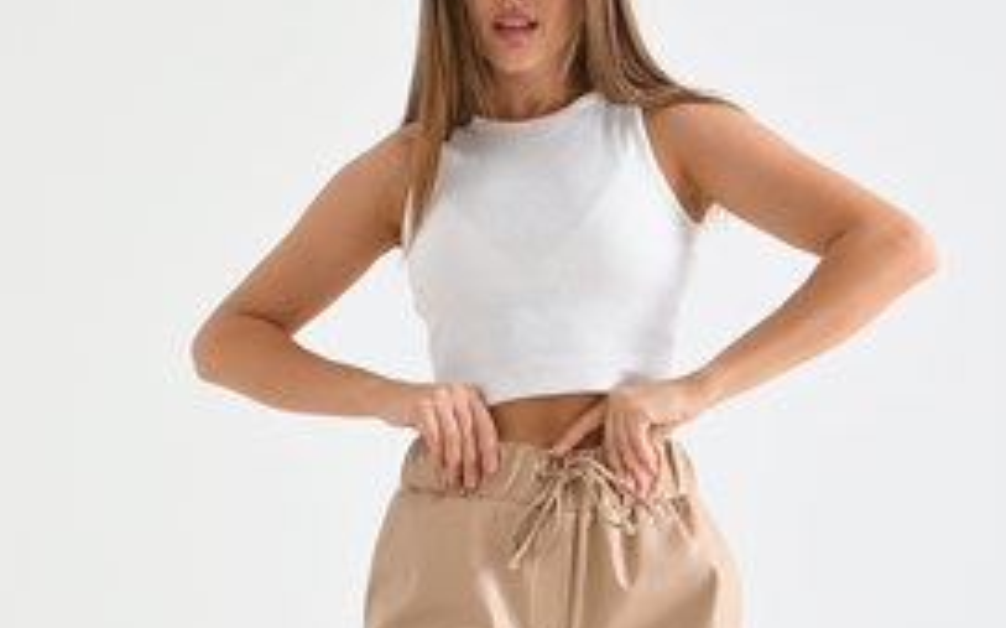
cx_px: 572
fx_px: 3233
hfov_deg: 17.7
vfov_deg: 10.9
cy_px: 699
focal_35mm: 118
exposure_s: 1/125
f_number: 5.6
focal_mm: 55
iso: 100
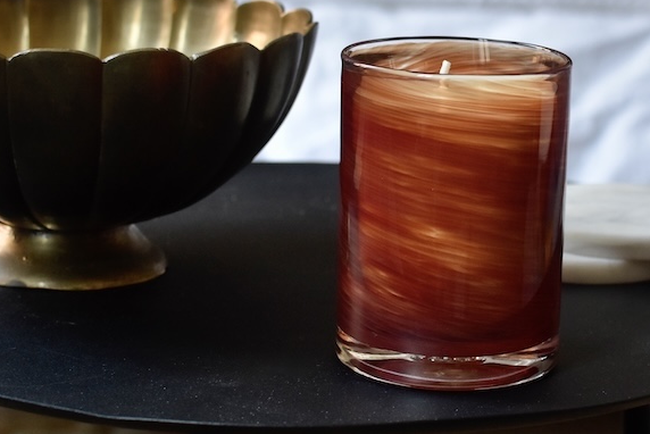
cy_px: 184
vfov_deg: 12.5
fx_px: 1988
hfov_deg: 18.5
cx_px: 442
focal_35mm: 110
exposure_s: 1/80
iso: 1000
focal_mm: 35
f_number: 5
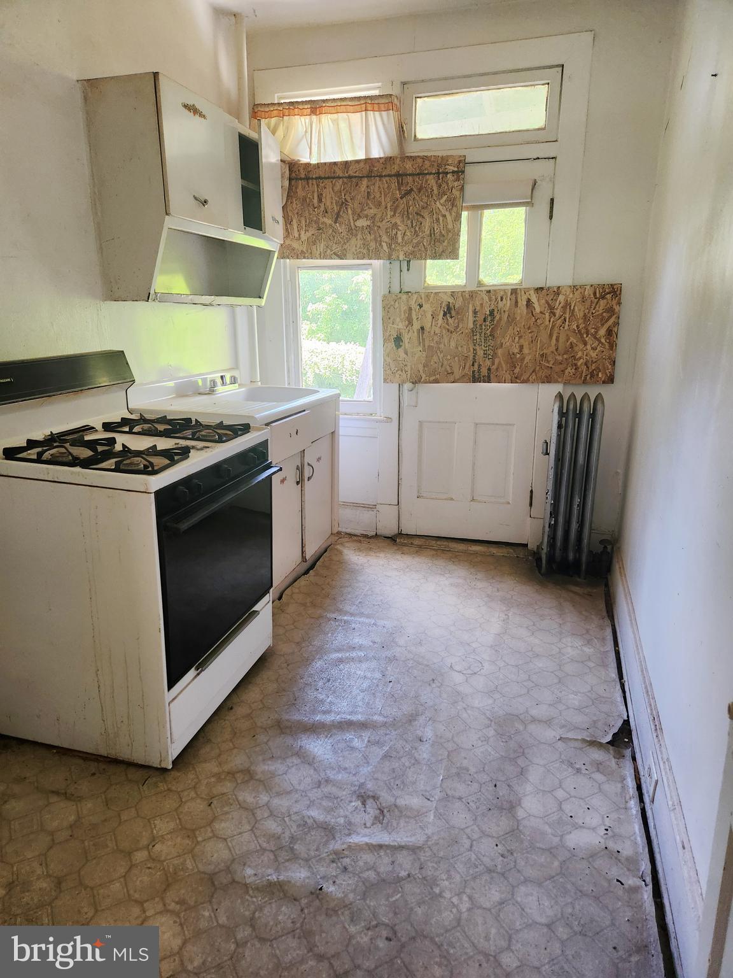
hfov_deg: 58.9
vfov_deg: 73.9
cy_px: 489
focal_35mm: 23
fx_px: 649
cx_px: 366
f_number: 1.8
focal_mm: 5.4
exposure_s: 1/120
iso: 200
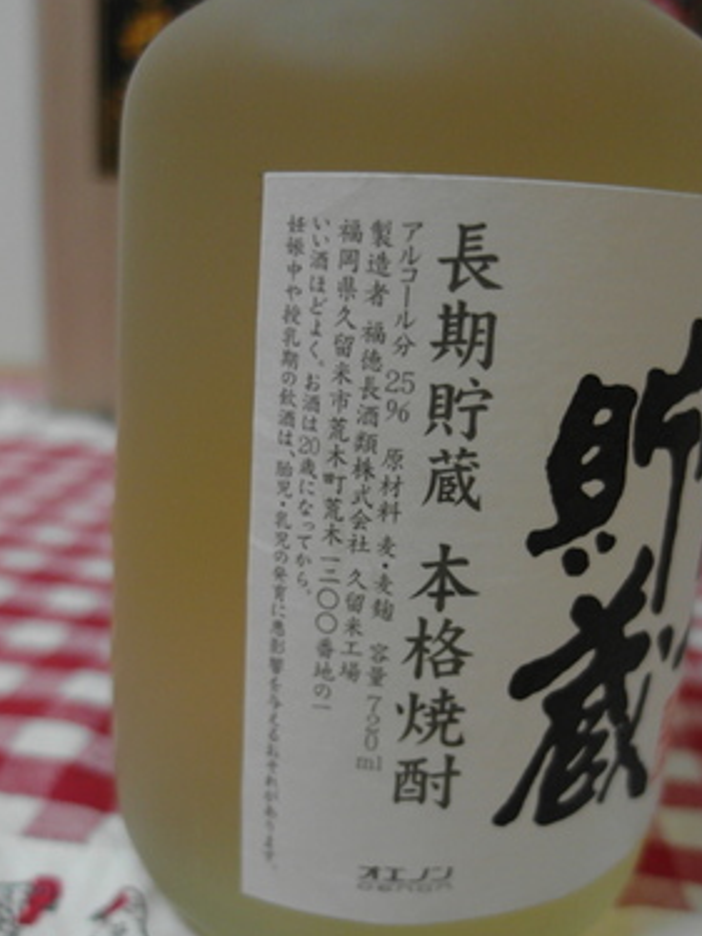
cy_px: 524
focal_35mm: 32
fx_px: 866
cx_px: 383
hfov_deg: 44.1
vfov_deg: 56.7
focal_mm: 5.2
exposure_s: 1/20
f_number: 1.4
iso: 400
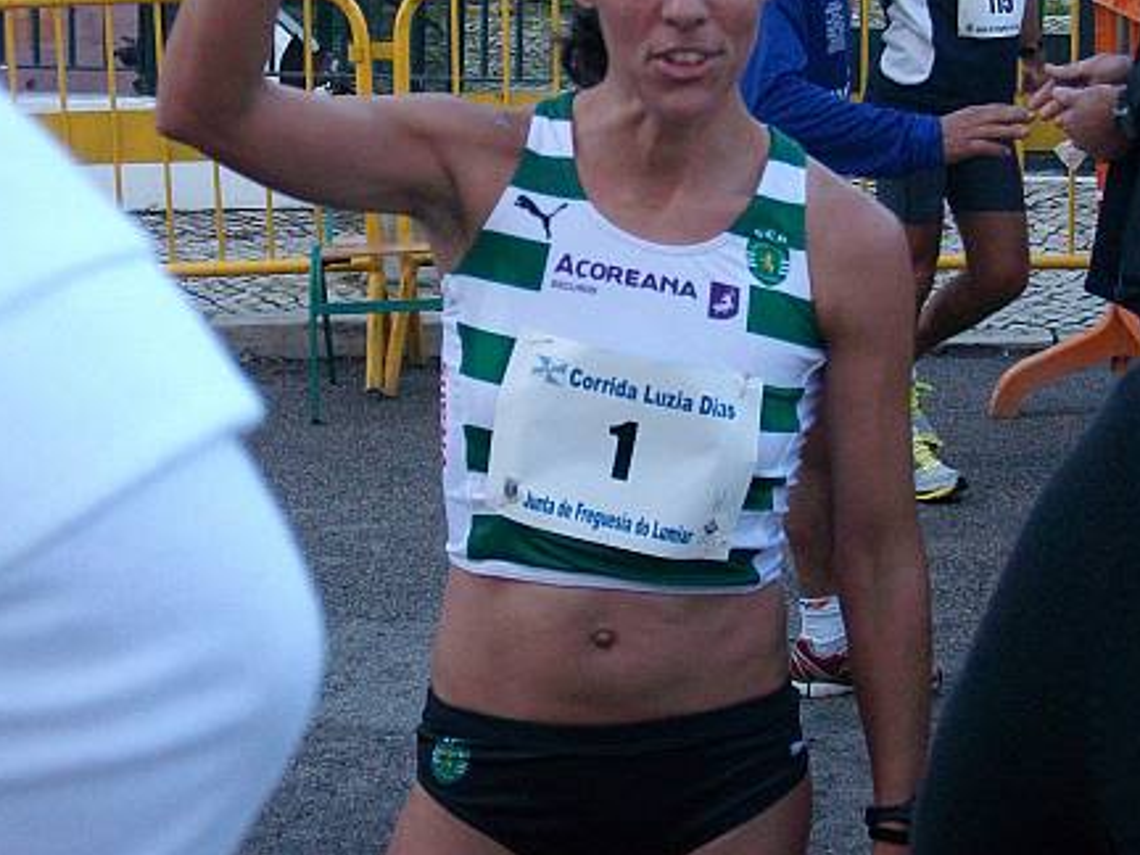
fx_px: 2437
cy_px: 230
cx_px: 578
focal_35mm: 74
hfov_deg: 26.3
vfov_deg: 19.8
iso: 343
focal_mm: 8.8
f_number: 3.6
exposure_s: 1/512
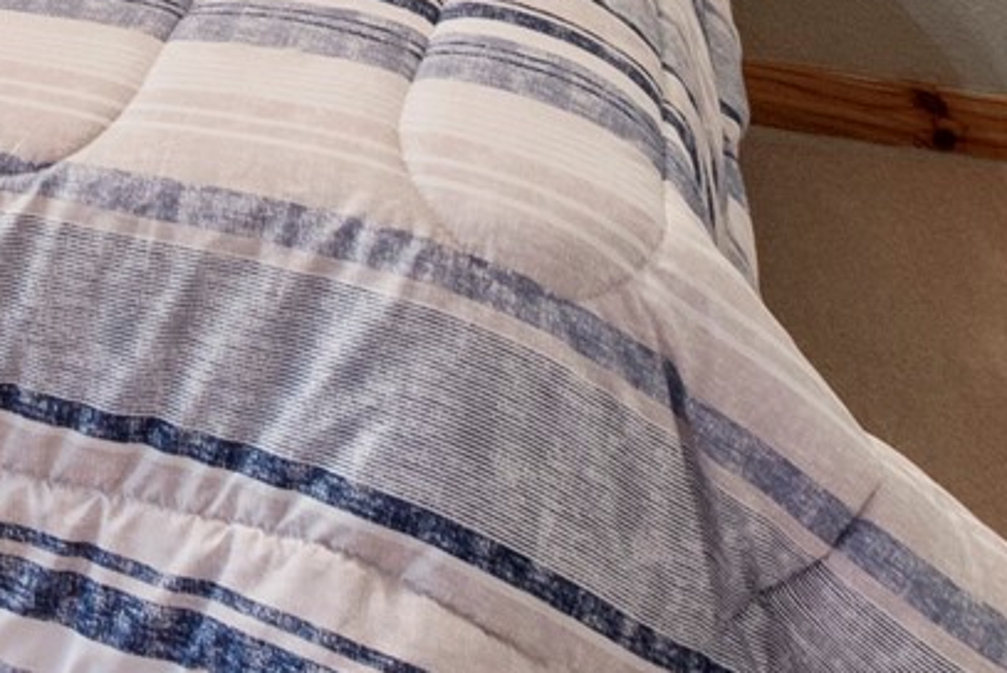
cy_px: -819
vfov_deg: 13.6
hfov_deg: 21.4
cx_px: -497
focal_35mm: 80
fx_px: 2239
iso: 100
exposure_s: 1/2.5
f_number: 9
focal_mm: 10
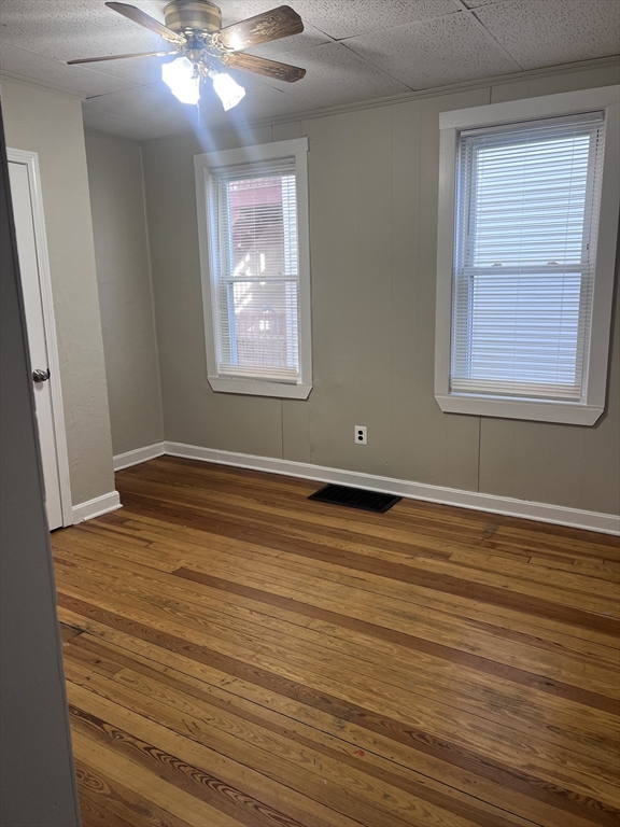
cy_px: 414
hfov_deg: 53.1
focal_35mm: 26
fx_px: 621
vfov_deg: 67.3
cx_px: 310
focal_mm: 5.7
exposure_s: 1/60
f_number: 1.5
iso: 80
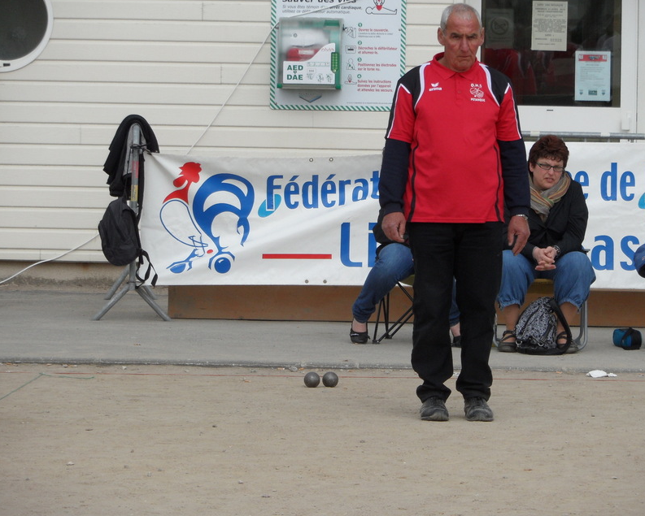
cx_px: 349
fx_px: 4736
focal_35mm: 248
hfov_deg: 7.8
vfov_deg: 6.2
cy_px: 243
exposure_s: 1/750
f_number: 4.6
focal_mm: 34.8
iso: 80
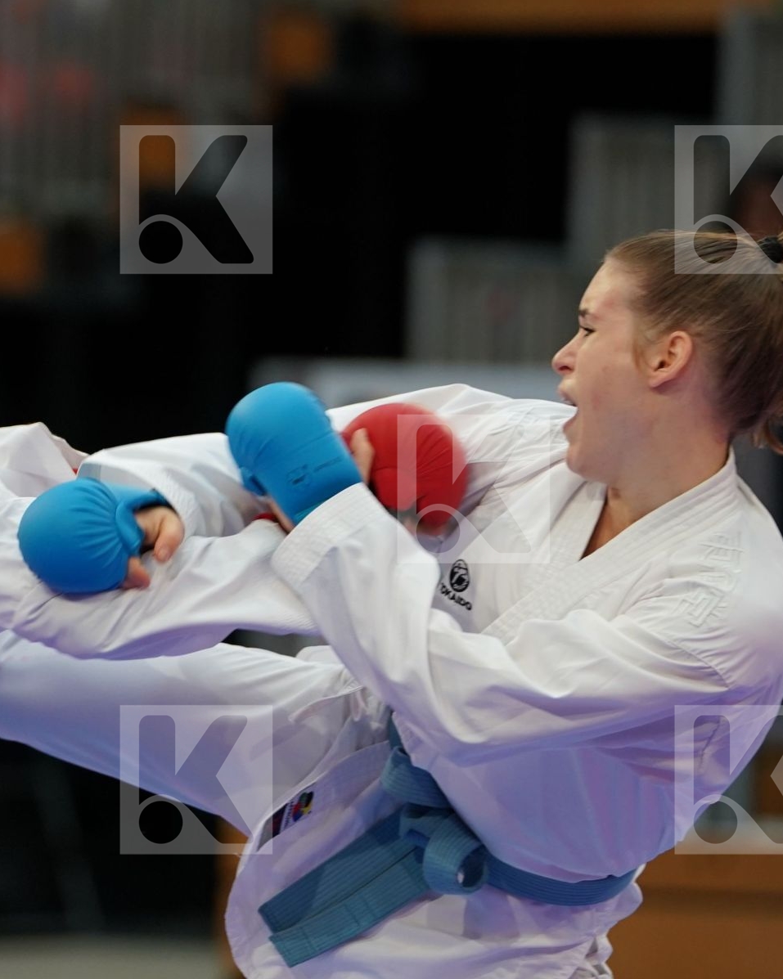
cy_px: 489
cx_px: 196
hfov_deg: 4.5
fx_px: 9940
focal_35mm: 343
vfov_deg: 5.6
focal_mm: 162
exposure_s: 1/1000
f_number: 2.8
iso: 1250
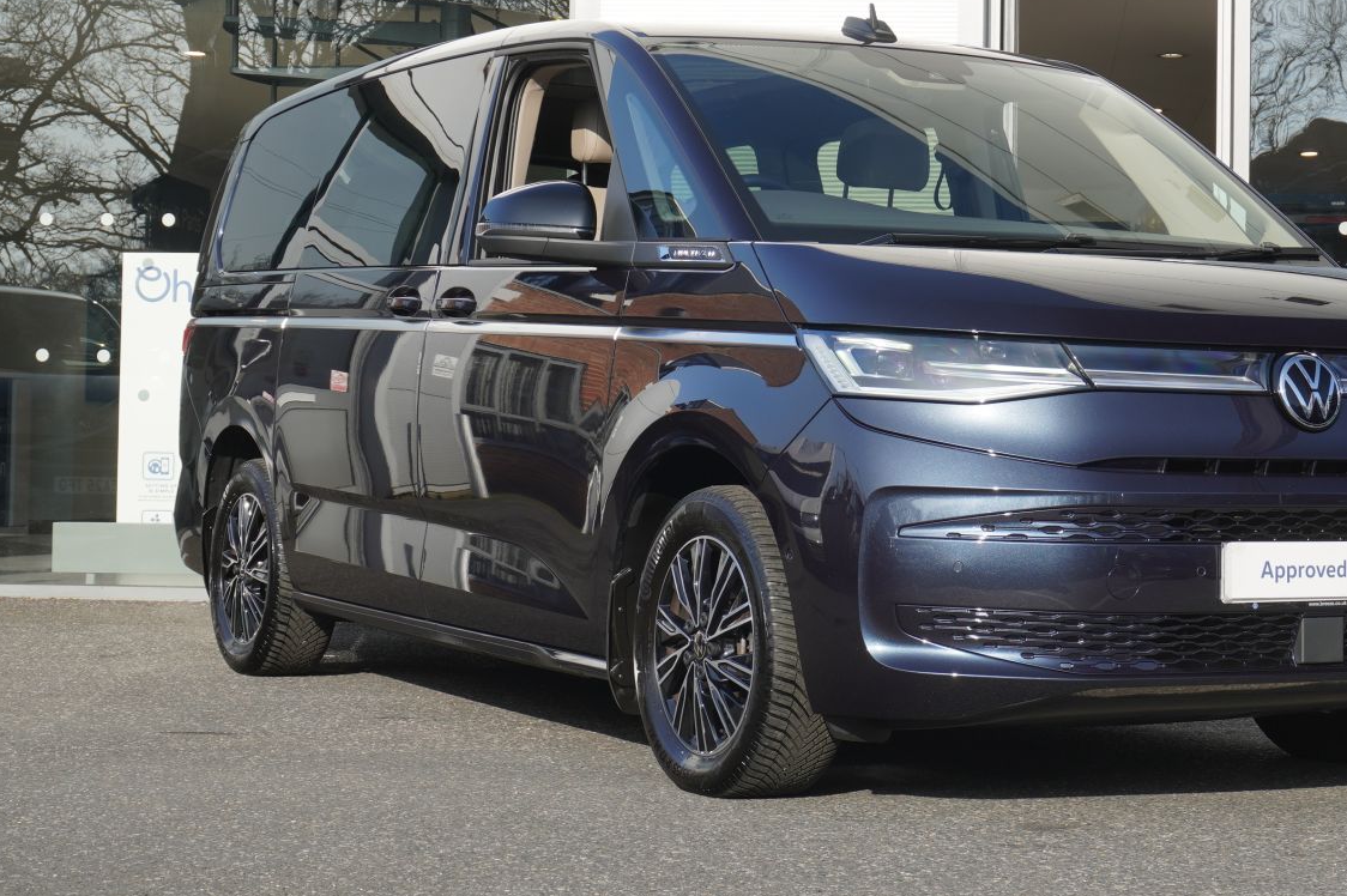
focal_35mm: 75
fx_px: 2794
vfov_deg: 18.2
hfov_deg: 27.0
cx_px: 838
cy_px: 333
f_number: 7.1
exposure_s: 1/125
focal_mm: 35
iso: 100
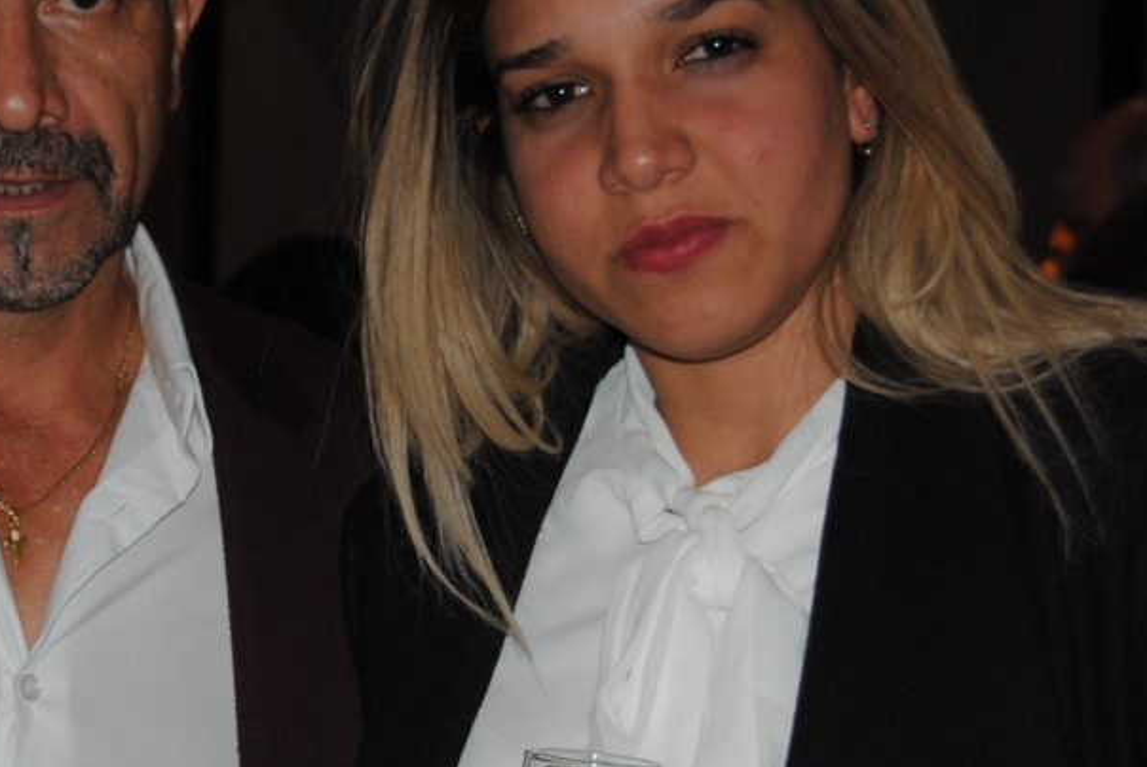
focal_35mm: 143
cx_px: 338
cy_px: 641
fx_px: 4560
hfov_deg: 14.3
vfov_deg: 9.6
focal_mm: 30
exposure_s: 1/60
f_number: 4.2
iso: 200
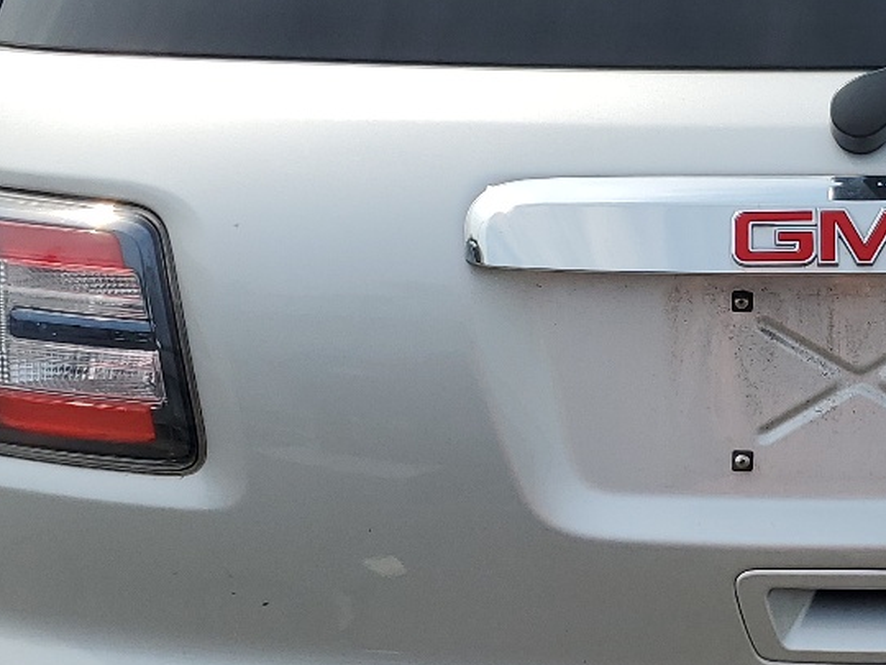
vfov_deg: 19.1
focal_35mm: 77
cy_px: 384
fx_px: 1971
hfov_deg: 24.6
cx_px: 786
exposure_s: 1/5000
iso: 50
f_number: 1.5
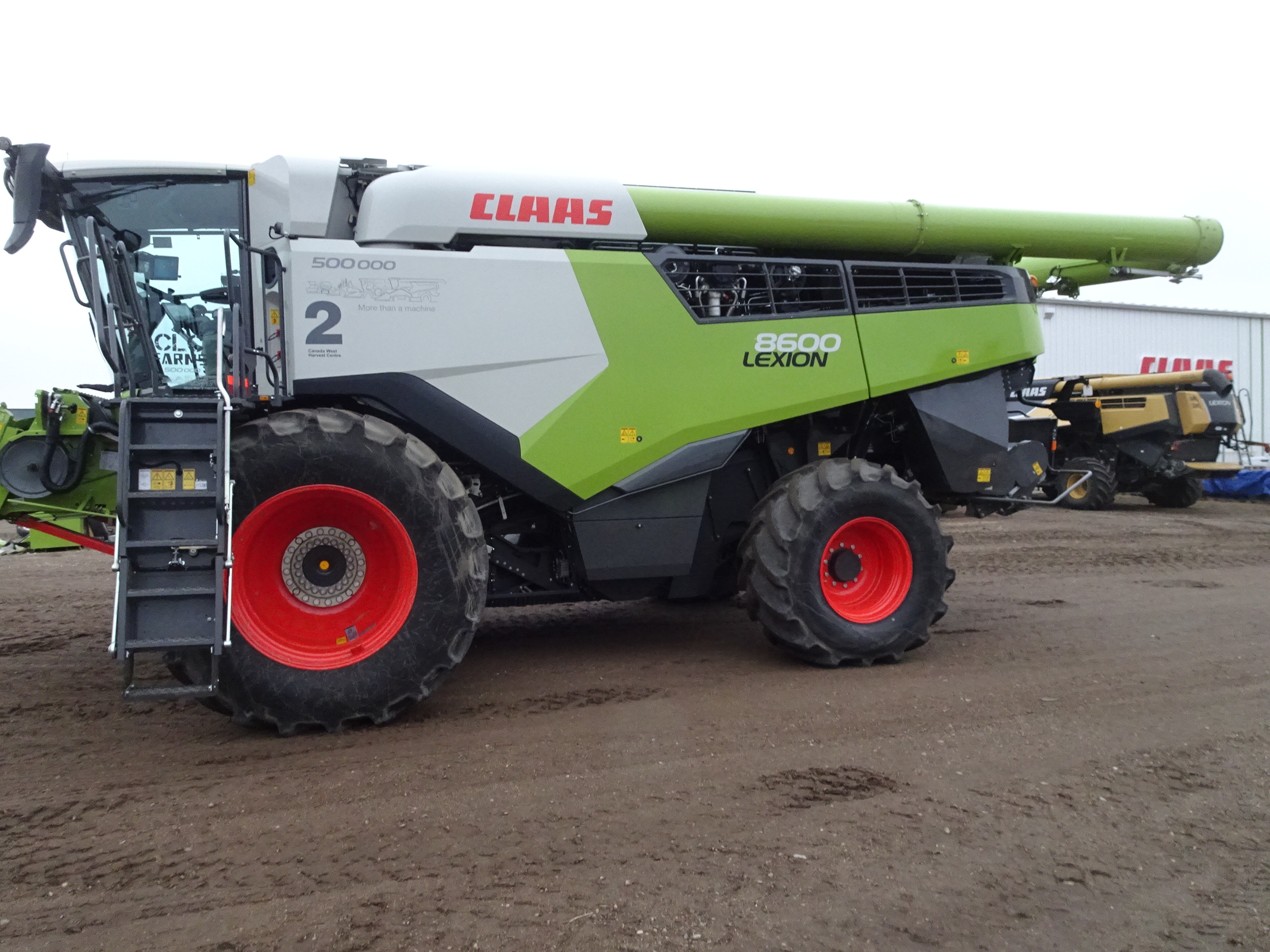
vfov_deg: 54.9
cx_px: 609
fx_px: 917
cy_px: 487
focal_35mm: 25
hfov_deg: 69.4
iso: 640
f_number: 3.5
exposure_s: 1/250
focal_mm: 4.1
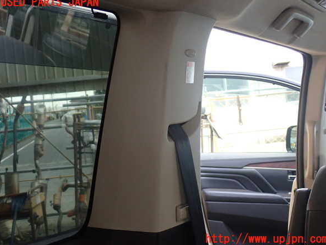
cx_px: 164
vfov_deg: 32.2
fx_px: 424
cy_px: 121
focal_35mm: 45
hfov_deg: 42.1
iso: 400
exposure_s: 1/40
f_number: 2.9
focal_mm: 7.84
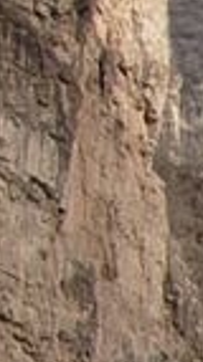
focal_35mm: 352
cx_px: 1314
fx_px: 3382
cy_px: 1132
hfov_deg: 3.0
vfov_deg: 5.7
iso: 50
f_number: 4.8
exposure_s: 1/176
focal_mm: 7.5
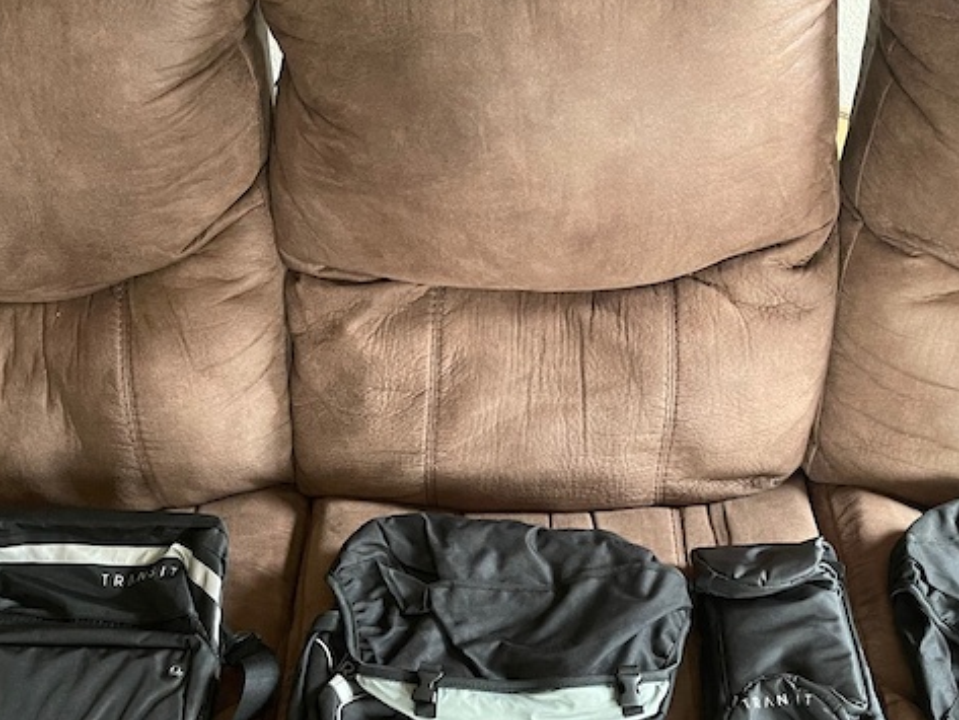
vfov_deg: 32.6
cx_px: 545
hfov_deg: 42.8
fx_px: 1219
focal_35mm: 44
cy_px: 487
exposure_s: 1/53
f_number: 1.6
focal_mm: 5.1
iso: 500
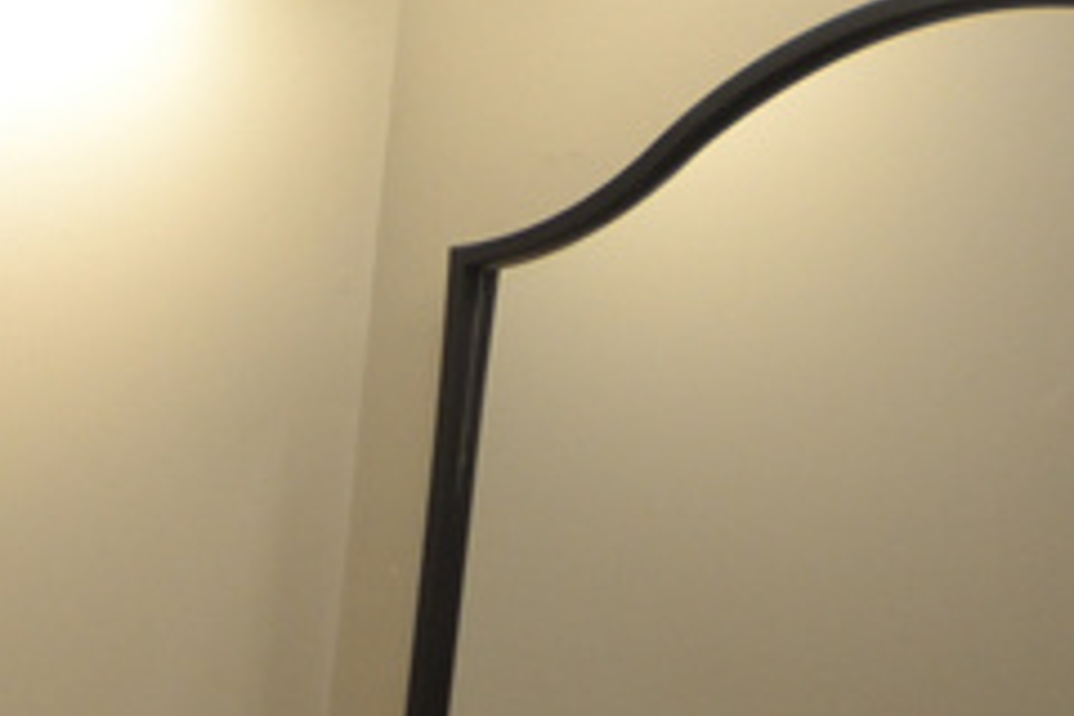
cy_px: 718
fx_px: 1909
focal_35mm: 64
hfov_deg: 21.3
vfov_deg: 20.5
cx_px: -841
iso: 560
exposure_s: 1/60
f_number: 4
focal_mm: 10
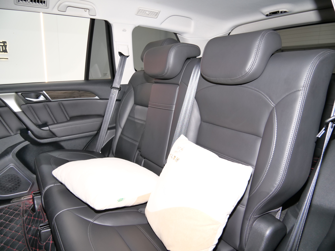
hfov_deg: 71.6
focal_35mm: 24
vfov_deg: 56.8
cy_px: 126
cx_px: 168
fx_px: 232
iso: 800
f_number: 3.5
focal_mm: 12
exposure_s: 1/60
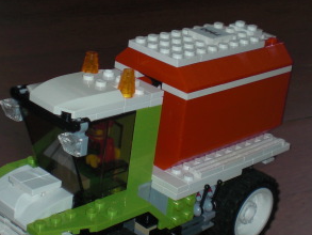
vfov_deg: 17.8
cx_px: 151
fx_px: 748
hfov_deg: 23.5
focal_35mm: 83
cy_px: 140
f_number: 3.1
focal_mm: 6.3
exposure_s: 1/30
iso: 64
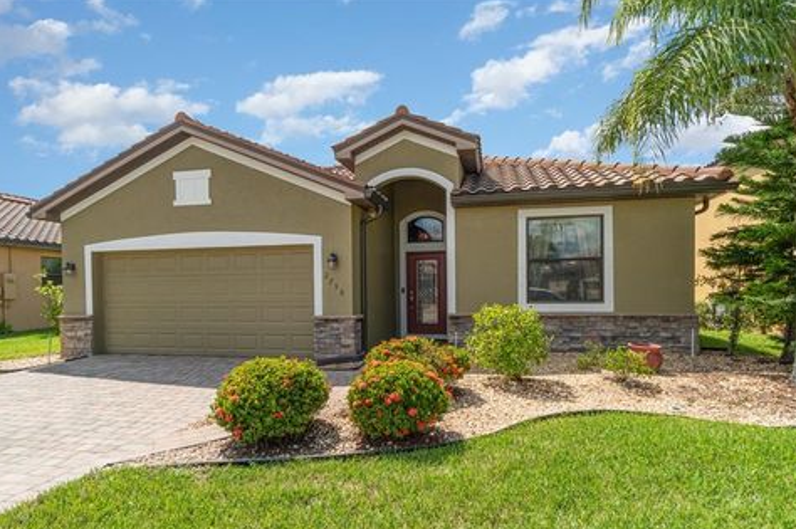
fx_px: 420
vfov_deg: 64.4
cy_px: 271
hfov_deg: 87.0
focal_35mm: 19
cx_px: 406
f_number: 13
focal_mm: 12
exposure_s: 1/100
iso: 100
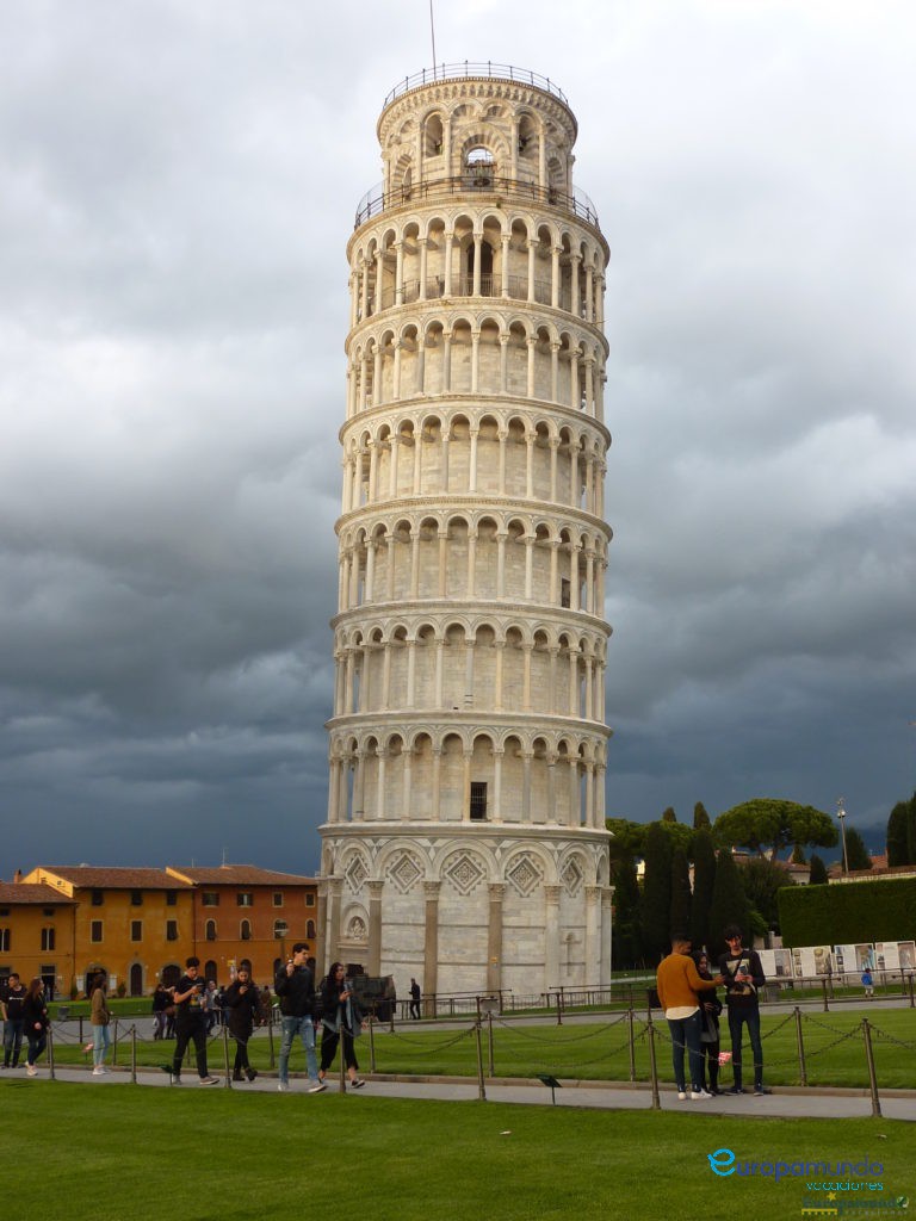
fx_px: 1411
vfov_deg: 46.8
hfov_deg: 36.0
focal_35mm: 40
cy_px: 610
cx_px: 458
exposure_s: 1/60
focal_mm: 6.5
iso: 80
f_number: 3.6
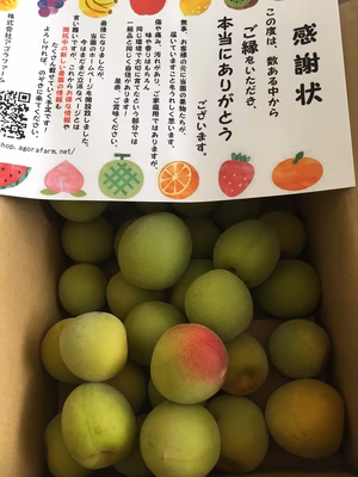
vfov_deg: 61.7
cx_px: 179
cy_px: 238
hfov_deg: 48.2
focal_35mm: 29
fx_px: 400
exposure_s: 1/30
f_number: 2.2
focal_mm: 4.15
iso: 64
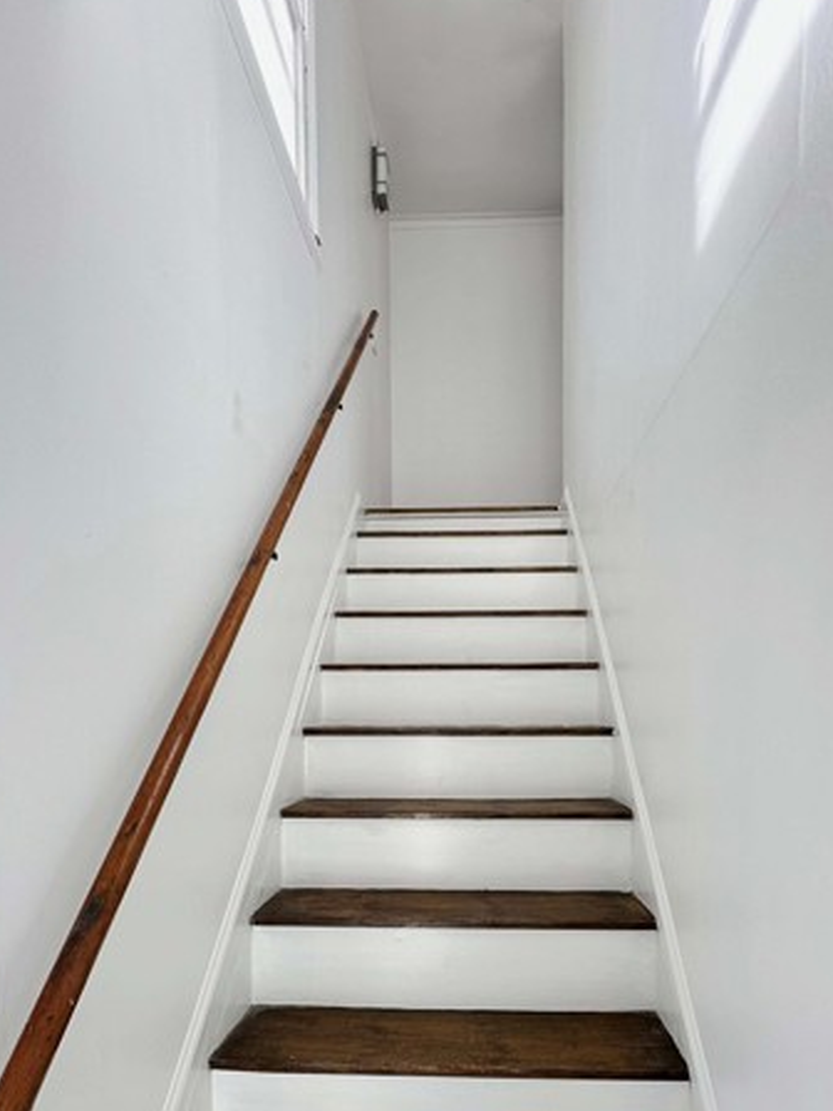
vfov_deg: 78.6
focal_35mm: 20
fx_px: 642
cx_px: 441
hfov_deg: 65.9
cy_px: 756
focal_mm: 2.22
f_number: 2.2
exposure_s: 1/326
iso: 40
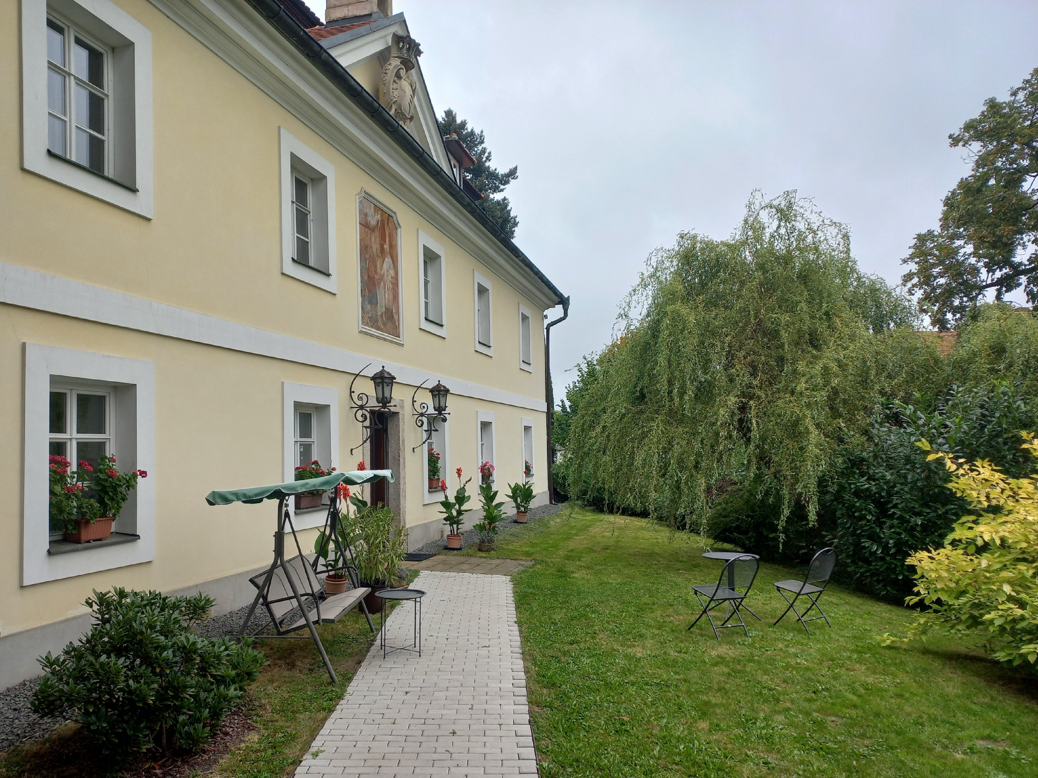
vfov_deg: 54.9
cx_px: 519
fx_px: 750
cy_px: 389
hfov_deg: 69.4
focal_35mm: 25
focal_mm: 4.6
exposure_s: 1/100
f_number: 1.8
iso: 50
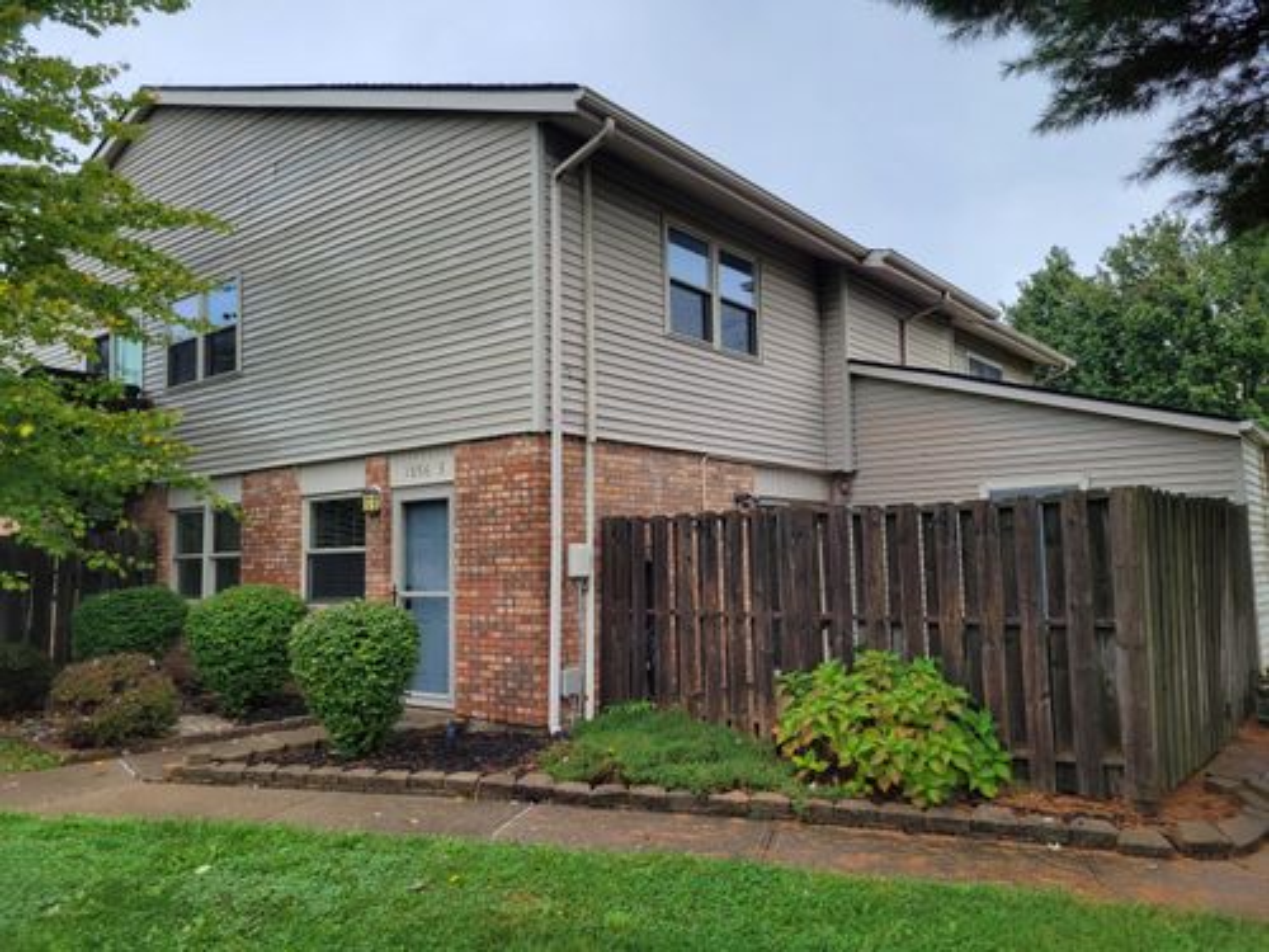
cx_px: 634
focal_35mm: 26
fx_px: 953
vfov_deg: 53.1
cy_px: 476
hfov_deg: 67.3
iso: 40
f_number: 1.8
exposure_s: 1/686
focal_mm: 5.4
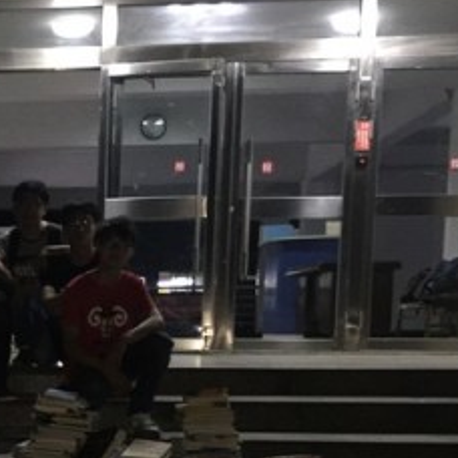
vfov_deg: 23.2
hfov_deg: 22.2
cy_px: 440
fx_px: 1078
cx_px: -90
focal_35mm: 72
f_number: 2.2
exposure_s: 1/17
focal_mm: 4.15
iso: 200
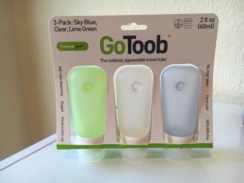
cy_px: 92
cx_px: 122
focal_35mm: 29
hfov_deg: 61.7
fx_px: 204
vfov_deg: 48.2
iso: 32
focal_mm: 4.15
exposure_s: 1/30
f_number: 2.2
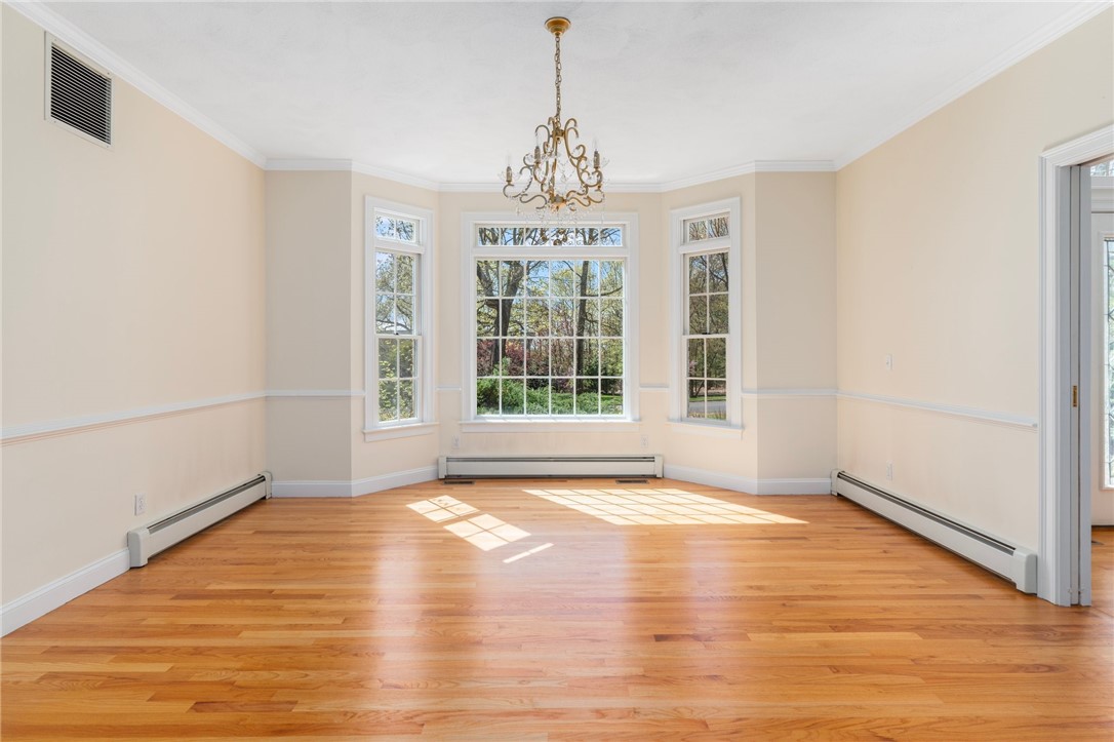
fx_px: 526
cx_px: 557
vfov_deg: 70.4
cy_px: 371
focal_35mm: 17
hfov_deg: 93.3
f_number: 7.1
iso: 400
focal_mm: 17
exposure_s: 1/200
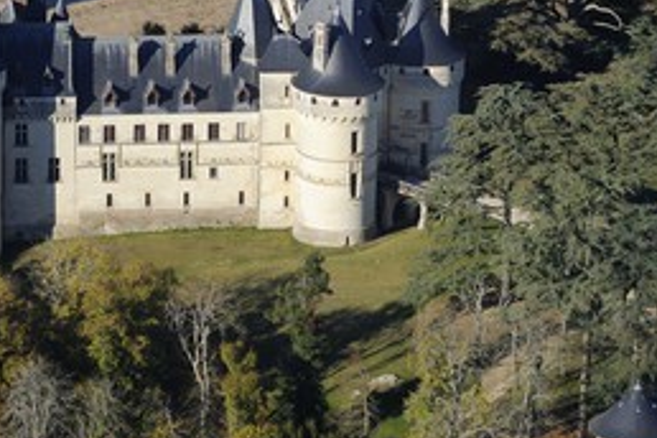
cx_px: 201
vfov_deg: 4.2
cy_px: 127
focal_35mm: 326
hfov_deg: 6.3
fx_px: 5949
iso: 400
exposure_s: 1/1000
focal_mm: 200
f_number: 8
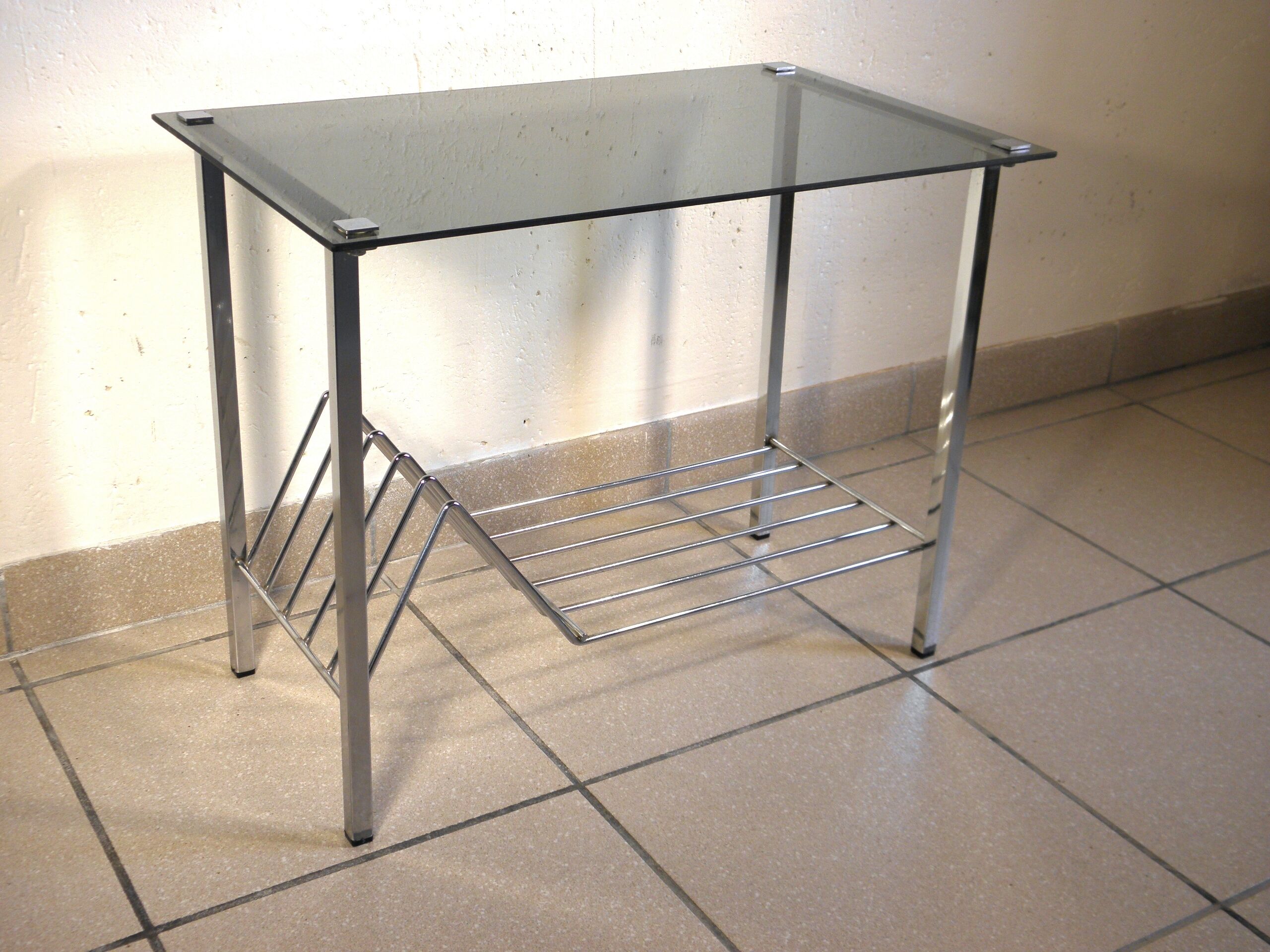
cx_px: 635
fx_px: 1504
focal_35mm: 41
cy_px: 476
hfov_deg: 45.8
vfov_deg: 35.1
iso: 100
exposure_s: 1/40
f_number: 3.8
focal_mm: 7.5
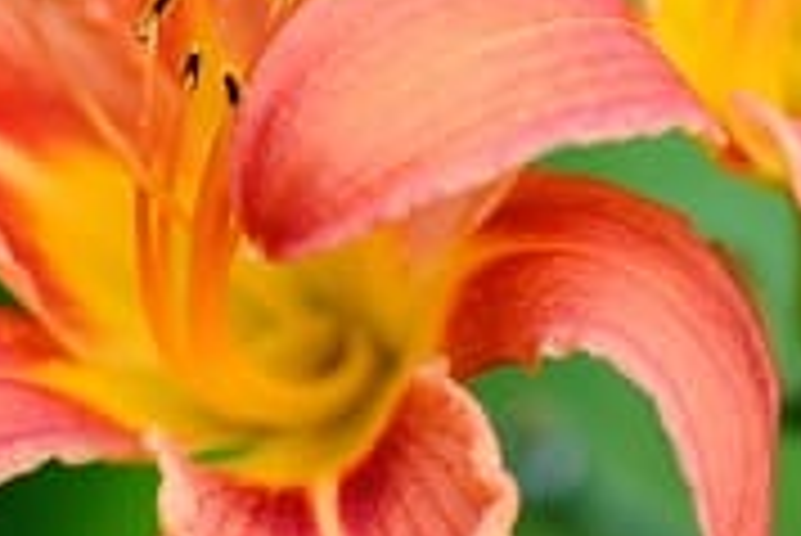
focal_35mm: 354
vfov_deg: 3.9
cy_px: -18
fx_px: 7883
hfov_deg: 5.8
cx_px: 572
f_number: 4
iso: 400
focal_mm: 105
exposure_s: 1/1250
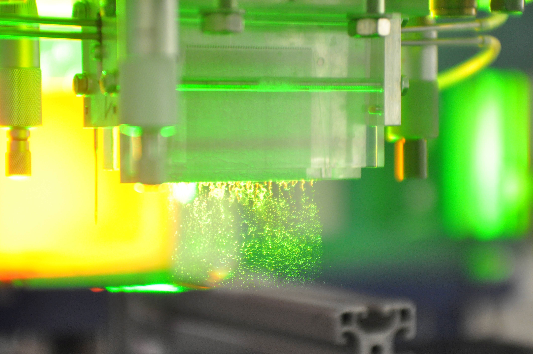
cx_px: 266
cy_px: 177
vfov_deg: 13.0
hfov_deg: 19.5
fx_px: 1553
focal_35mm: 105
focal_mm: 70
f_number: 2.8
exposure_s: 1/40
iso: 1600
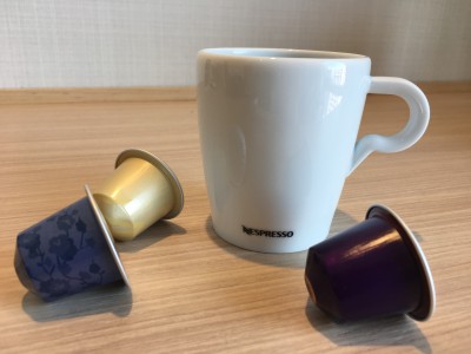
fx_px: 395
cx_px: 236
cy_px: 177
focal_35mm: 29
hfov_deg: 61.7
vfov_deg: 48.2
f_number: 2.2
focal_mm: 4.15
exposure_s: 1/60
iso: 32
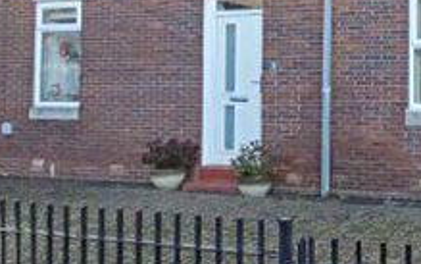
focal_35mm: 44
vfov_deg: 28.5
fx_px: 505
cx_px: 590
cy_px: 49
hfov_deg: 30.9
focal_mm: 2.2
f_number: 2.2
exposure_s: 1/719
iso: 125
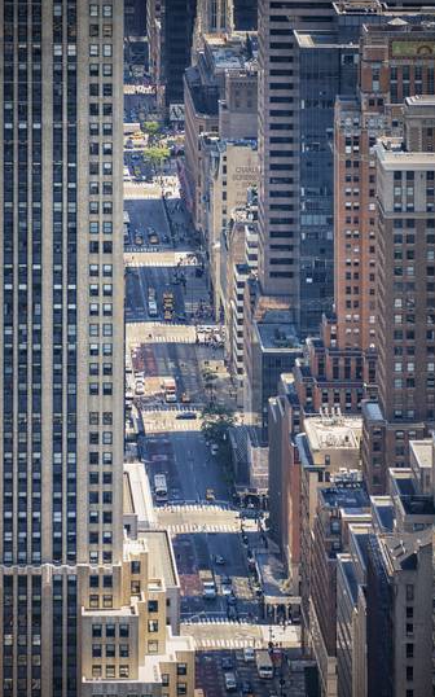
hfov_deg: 6.0
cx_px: 216
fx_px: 4156
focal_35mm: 219
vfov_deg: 9.6
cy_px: 351
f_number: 5.6
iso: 64
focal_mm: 210
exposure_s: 1/125
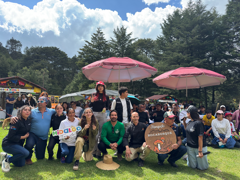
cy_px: 90
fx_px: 166
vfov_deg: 56.8
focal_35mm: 24
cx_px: 120
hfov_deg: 71.6
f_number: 1.78
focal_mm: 6.76
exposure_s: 1/1538
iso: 100
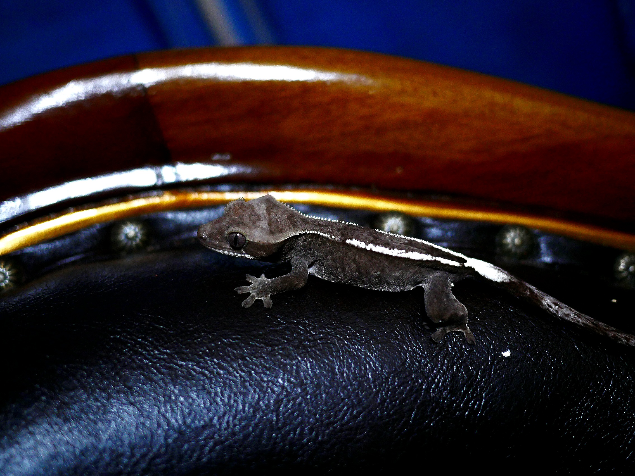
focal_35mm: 40
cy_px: 238
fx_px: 734
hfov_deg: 46.8
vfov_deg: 36.0
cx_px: 318
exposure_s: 1/60.2
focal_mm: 20
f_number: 1.7
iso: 1250
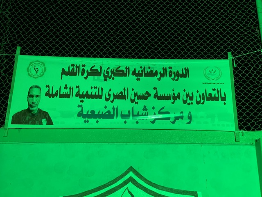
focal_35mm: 52
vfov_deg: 28.0
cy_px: 98
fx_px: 394
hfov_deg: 36.8
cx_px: 131
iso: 800
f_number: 2
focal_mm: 6
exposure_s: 1/40
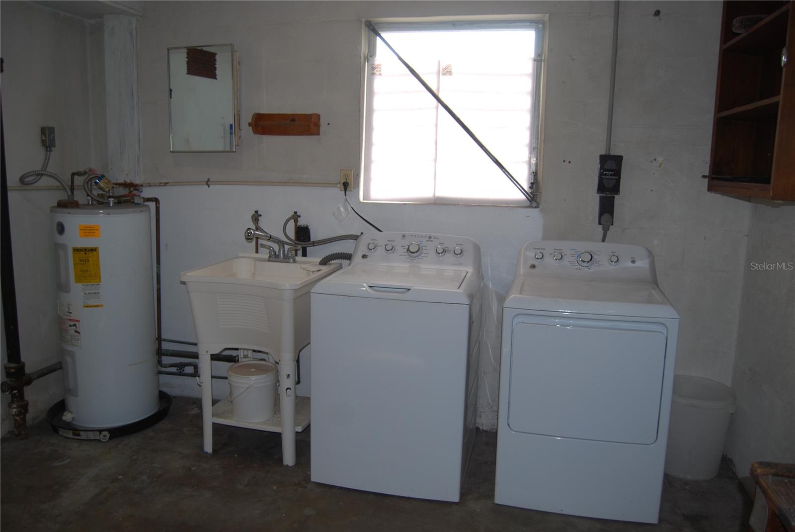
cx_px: 398
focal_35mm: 27
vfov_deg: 48.0
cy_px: 266
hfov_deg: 67.3
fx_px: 597
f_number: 3.5
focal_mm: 18
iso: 200
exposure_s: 1/60
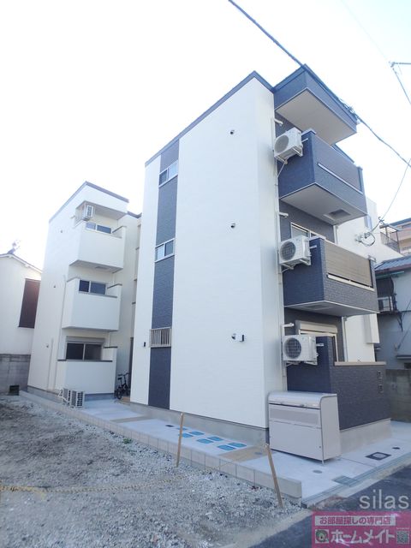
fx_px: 332
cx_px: 206
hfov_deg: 63.4
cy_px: 274
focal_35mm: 21
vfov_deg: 79.0
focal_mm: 3.7
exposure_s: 1/320
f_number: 3.5
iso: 125
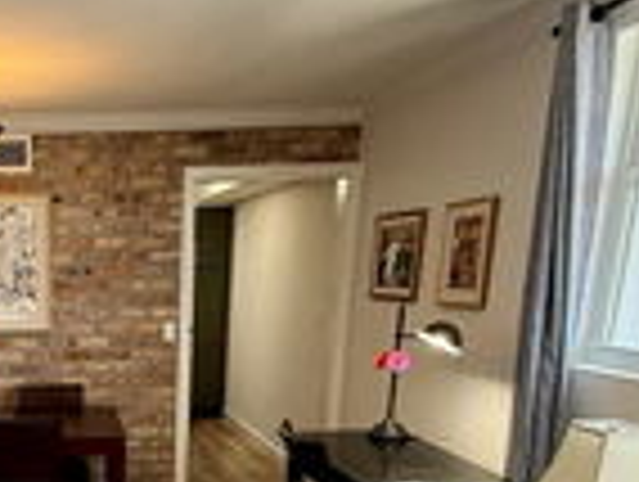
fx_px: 777
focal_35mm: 42
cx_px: 38
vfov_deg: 31.6
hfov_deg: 40.5
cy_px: 491
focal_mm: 2.22
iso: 160
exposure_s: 1/120
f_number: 2.2
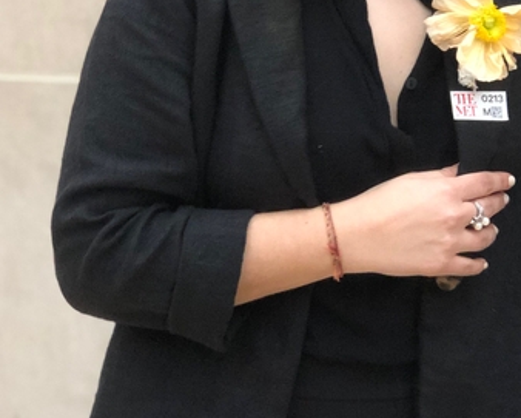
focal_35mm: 120
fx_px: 1852
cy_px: 139
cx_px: 355
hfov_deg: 16.0
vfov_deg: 12.9
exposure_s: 1/20
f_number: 2.4
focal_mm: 6
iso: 160
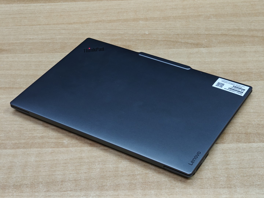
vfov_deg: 21.0
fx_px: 534
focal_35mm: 70
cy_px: 99
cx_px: 132
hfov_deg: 27.8
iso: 1000
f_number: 2.6
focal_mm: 13.3
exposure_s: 1/50
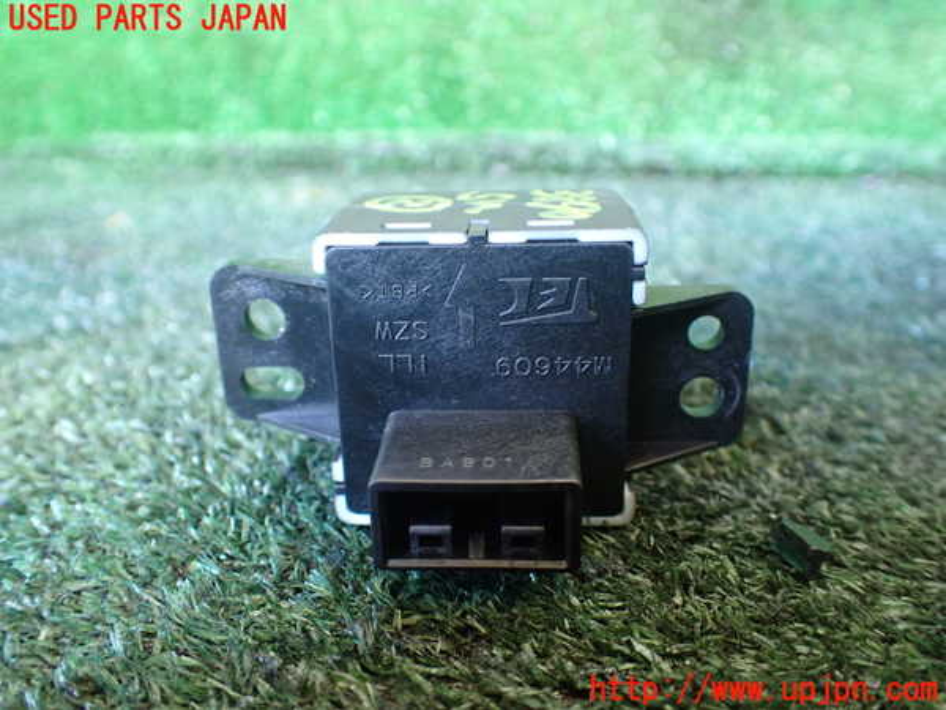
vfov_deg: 46.8
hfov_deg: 60.0
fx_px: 820
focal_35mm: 30
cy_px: 355
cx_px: 473
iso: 800
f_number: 2.3
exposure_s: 1/30
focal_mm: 5.4
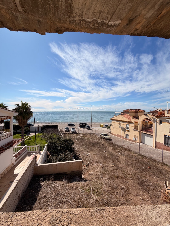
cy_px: 113
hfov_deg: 85.7
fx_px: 92
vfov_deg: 102.1
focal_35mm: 14
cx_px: 85
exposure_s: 1/1901
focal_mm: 2.22
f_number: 2.2
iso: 20
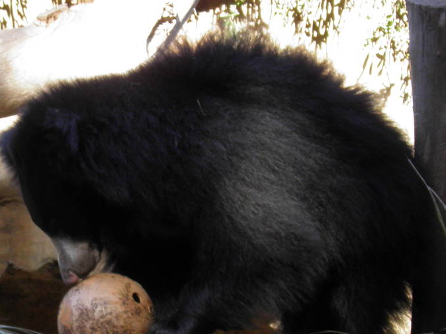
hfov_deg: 6.6
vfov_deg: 5.0
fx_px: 3854
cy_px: 276
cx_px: 73
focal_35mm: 299
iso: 64
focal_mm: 22.6
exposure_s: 1/50
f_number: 4
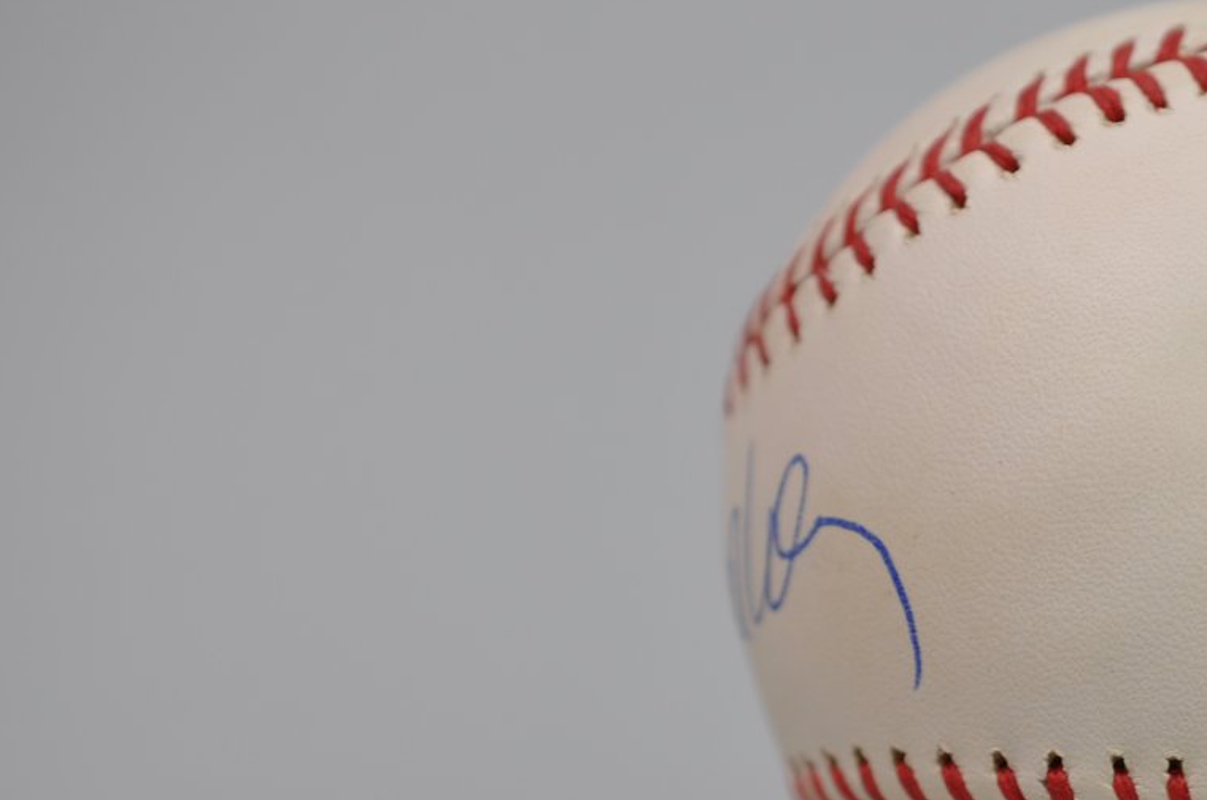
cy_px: 699
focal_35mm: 135
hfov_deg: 14.9
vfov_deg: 10.1
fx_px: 4519
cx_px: 1236
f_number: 4
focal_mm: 40
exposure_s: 1/60
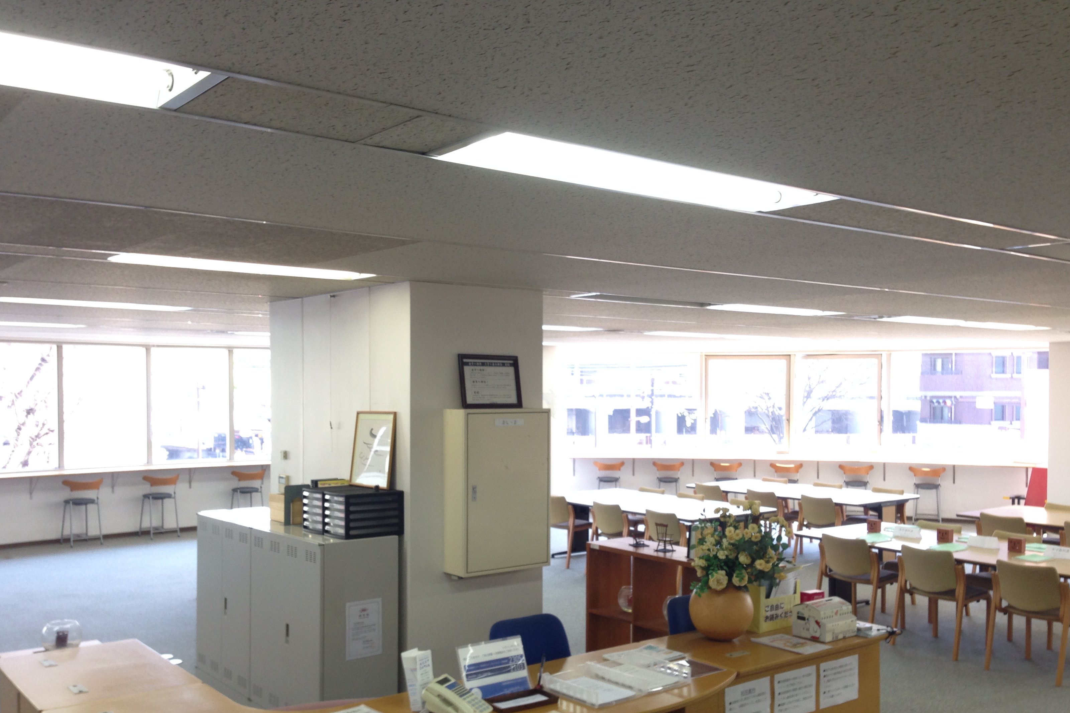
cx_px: 535
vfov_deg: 37.8
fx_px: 1040
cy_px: 408
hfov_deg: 54.4
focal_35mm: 35
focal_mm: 4.12
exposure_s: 1/30
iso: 50
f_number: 2.4
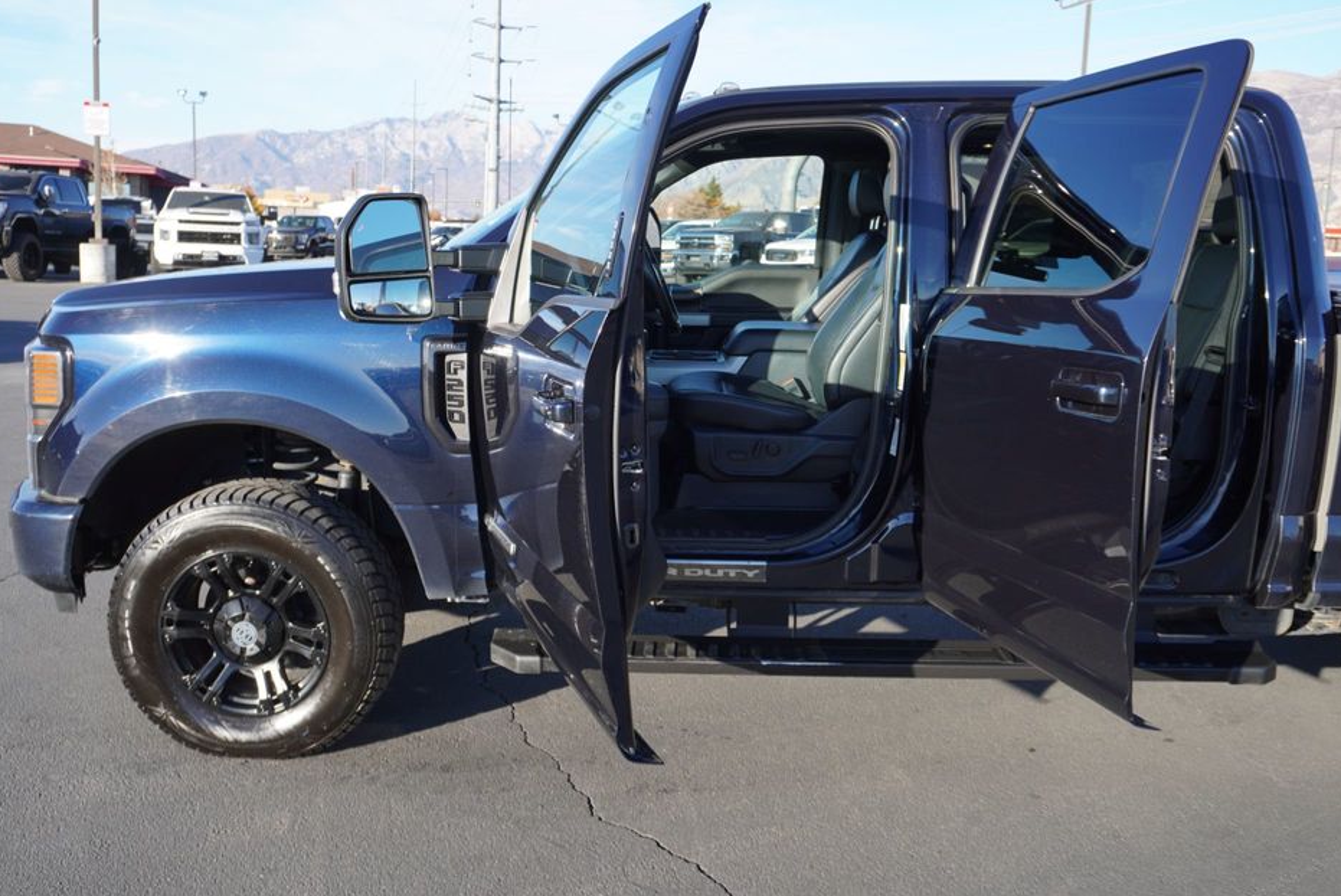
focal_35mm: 33
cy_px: 422
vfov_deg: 40.0
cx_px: 655
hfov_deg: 57.2
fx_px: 1230
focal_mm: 20
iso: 100
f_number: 4.5
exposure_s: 1/200
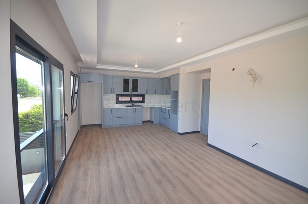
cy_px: 102
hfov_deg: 100.5
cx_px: 154
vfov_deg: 77.1
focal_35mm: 15
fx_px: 128
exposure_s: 1/60
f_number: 7.1
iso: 400
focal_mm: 10
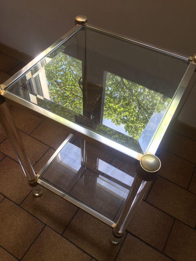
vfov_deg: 61.7
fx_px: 219
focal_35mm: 29
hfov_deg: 48.2
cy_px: 130
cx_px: 98
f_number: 2.2
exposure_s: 1/50
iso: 25
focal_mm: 4.15
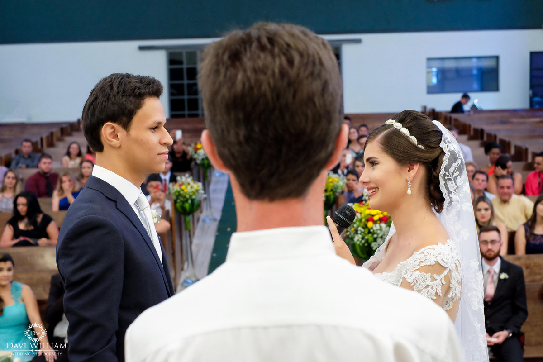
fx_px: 799
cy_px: 181
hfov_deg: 37.5
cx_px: 272
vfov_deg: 25.5
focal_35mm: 53
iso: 3200
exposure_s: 1/100
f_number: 4
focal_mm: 35
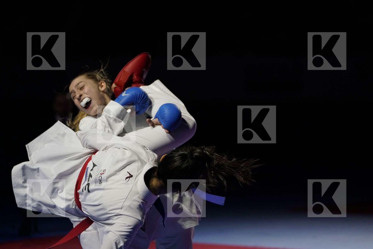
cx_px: 186
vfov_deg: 10.5
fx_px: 1357
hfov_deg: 15.6
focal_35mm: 131
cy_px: 124
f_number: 2.8
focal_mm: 131
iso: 500
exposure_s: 1/1000
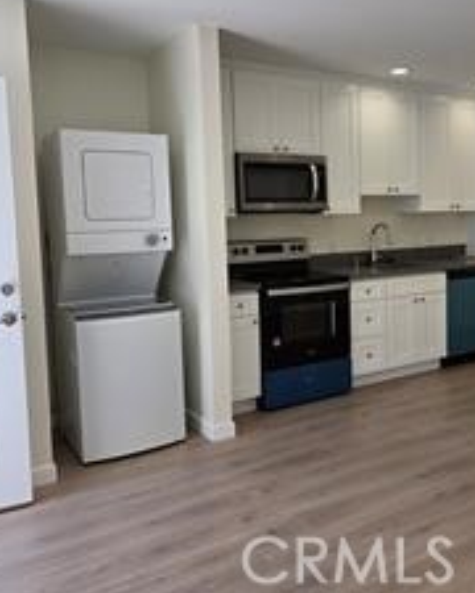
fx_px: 597
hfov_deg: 42.6
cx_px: 326
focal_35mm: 34
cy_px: 261
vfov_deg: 52.7
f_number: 1.8
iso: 25
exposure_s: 1/167
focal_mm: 5.4
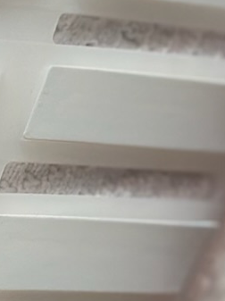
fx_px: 2535
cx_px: 10
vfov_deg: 6.8
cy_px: 247
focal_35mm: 292
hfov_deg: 5.1
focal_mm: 6.86
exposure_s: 1/1212
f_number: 1.78
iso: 80
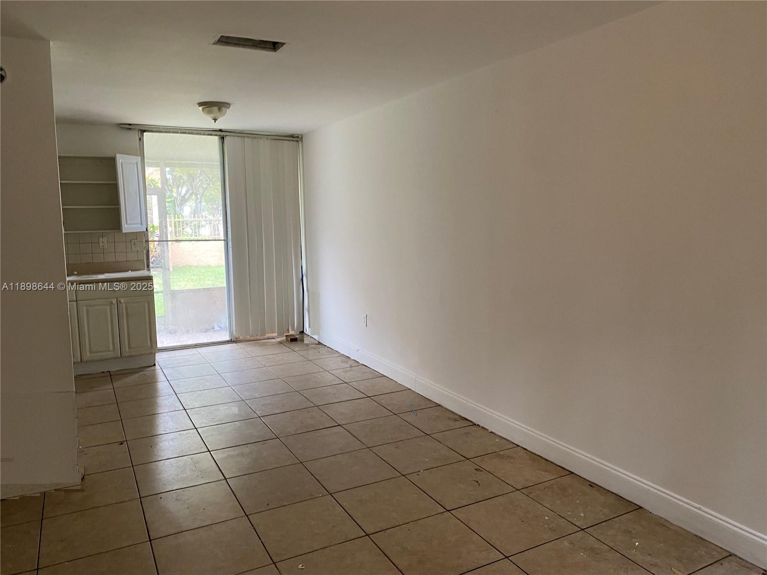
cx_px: 384
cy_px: 288
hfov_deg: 67.3
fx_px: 576
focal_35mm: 26
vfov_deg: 53.1
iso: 160
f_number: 1.8
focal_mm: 4.25
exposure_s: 1/60
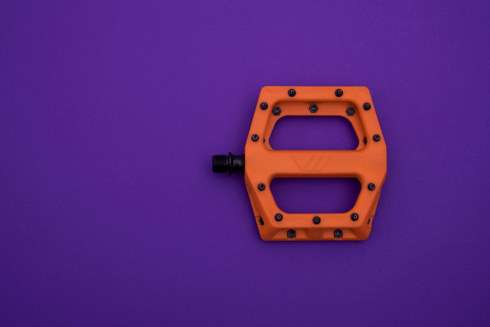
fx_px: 817
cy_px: 164
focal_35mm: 60
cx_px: 245
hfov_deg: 33.4
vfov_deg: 22.6
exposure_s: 1/125
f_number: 11
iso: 80
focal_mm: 60
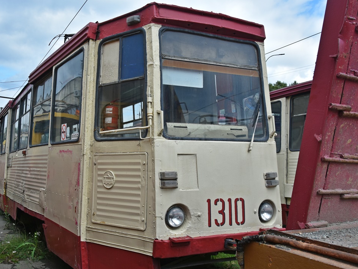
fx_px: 341
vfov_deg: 42.9
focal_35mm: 33
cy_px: 142
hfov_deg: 54.7
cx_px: 133
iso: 280
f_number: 8
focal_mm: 18
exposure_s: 1/500
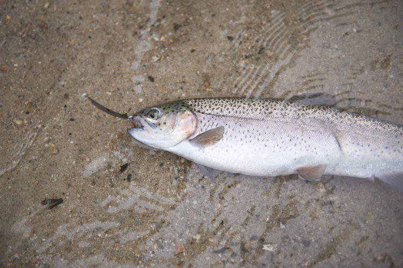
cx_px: 202
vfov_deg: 27.0
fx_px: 559
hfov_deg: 39.6
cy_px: 134
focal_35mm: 50
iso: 560
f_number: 2.8
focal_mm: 50
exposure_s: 1/250
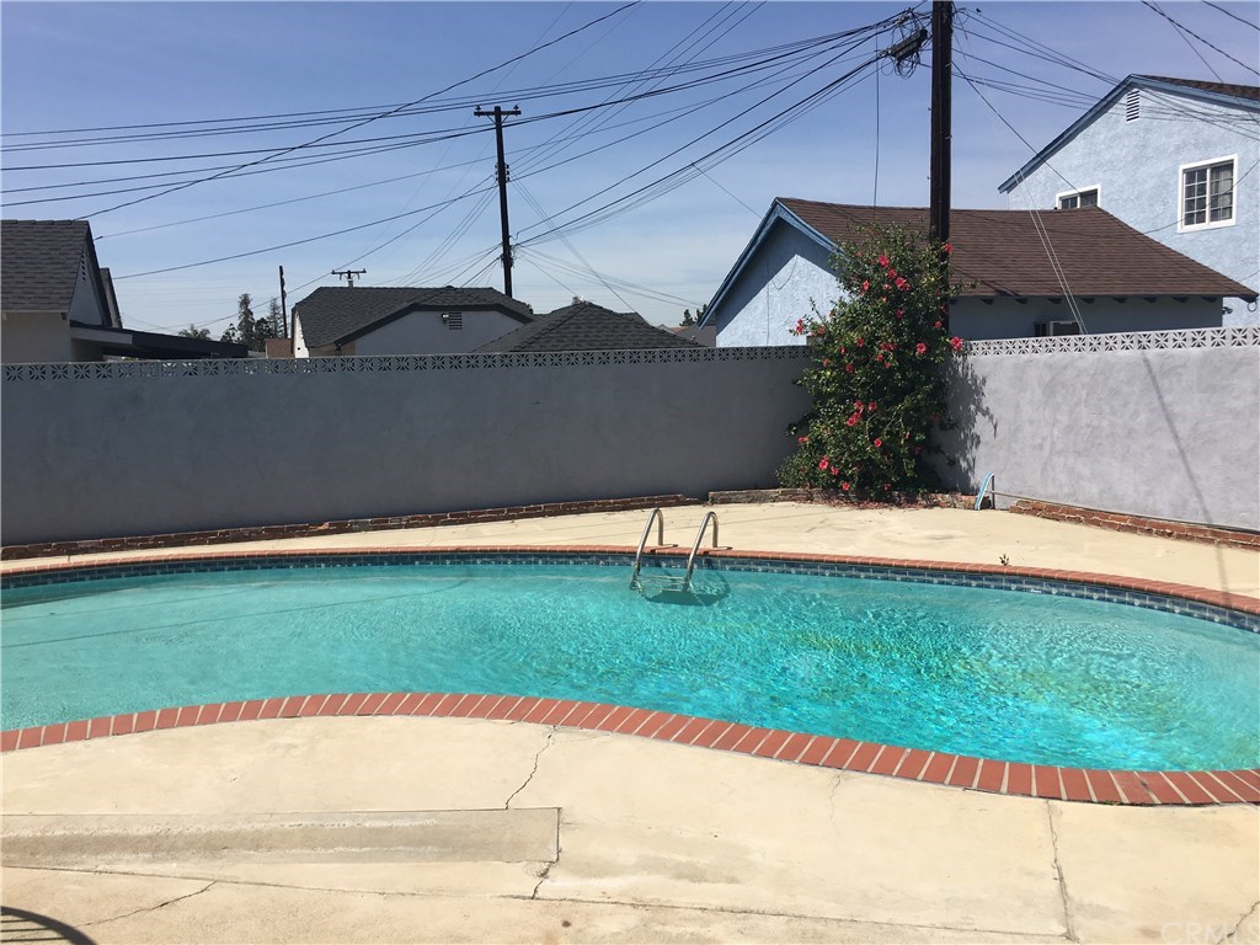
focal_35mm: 29
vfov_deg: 48.2
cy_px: 472
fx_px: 1056
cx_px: 630
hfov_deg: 61.7
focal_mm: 4.15
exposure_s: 1/2331
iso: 25
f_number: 2.2
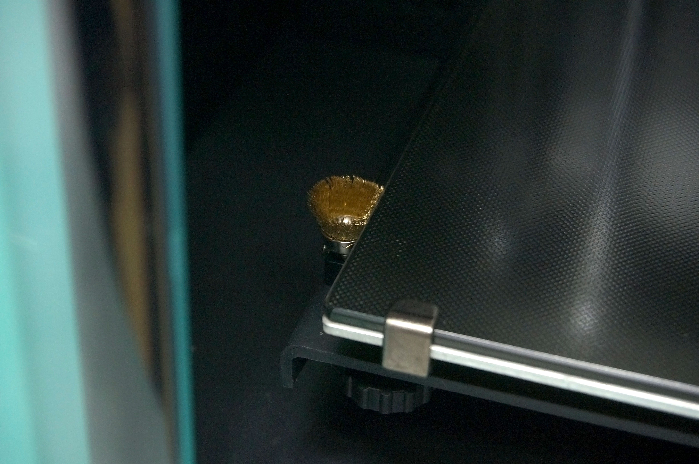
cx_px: 350
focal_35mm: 75
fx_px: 1455
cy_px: 232
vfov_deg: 18.1
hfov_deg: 27.0
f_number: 7.1
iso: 1600
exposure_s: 1/15
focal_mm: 50
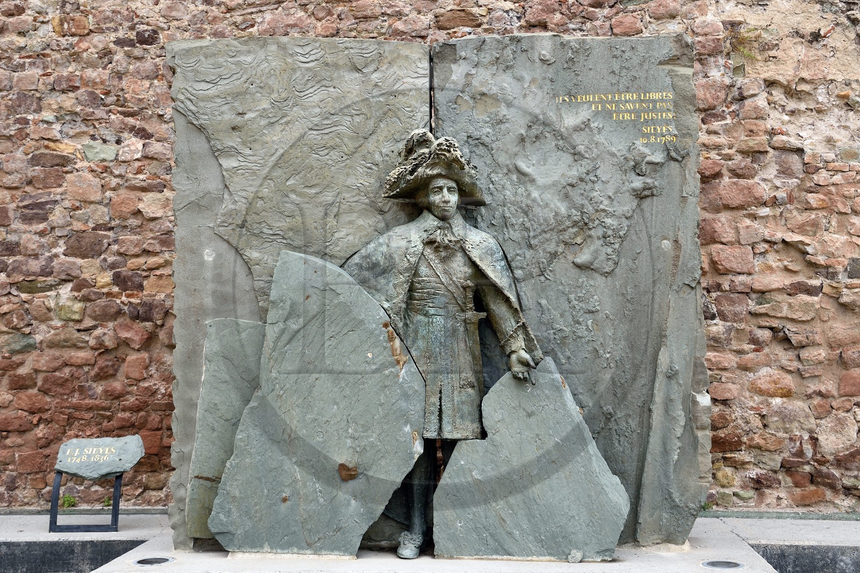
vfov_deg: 31.9
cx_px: 430
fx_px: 1003
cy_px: 286
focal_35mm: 42
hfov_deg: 46.4
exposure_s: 1/200
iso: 200
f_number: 7.1
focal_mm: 42
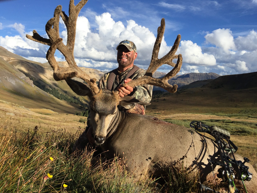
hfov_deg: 60.0
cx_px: 129
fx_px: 223
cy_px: 95
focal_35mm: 30
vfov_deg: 46.8
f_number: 2.2
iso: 32
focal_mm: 4.15
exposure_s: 1/2475
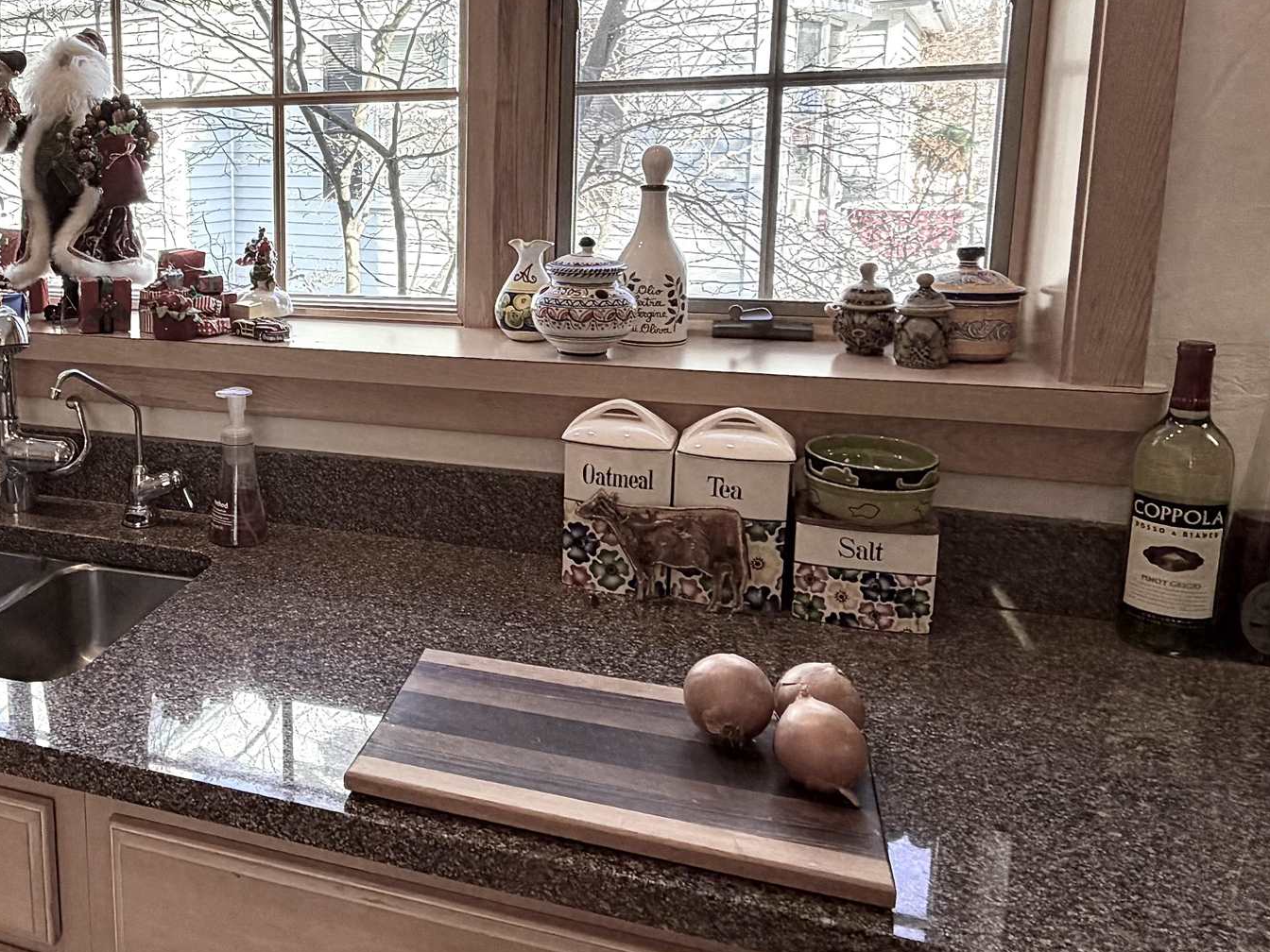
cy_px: 338
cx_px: 237
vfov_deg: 43.7
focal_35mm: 32
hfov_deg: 52.8
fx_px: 1174
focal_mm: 2.22
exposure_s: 1/133
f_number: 2.2
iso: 50
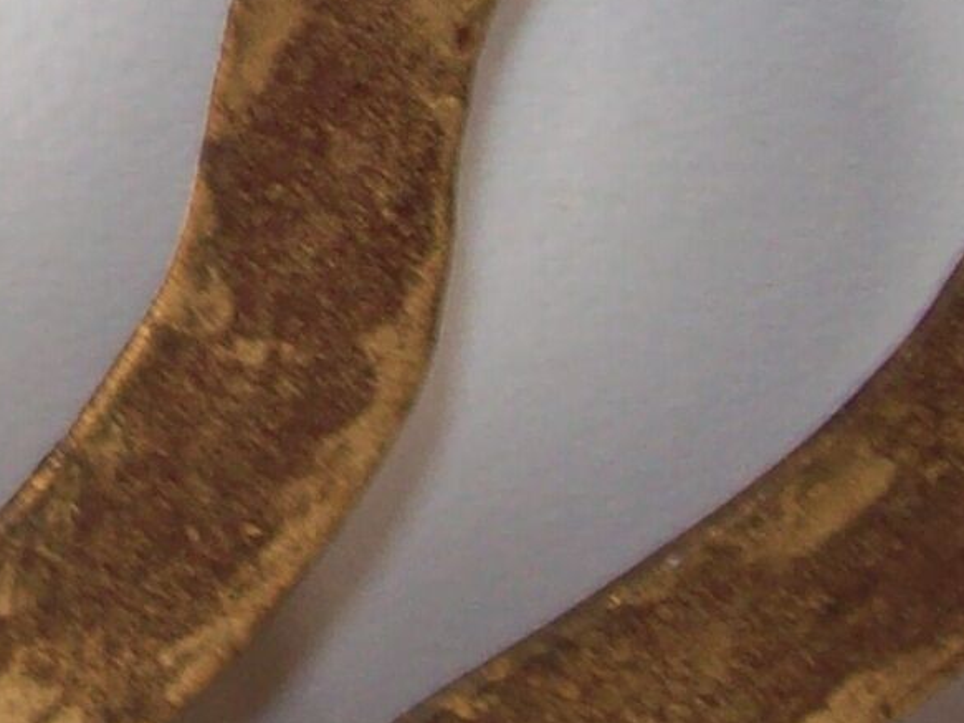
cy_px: -46
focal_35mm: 176
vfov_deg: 8.4
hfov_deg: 11.0
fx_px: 4900
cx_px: -279
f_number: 2.7
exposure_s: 1/64
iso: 80
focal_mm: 6
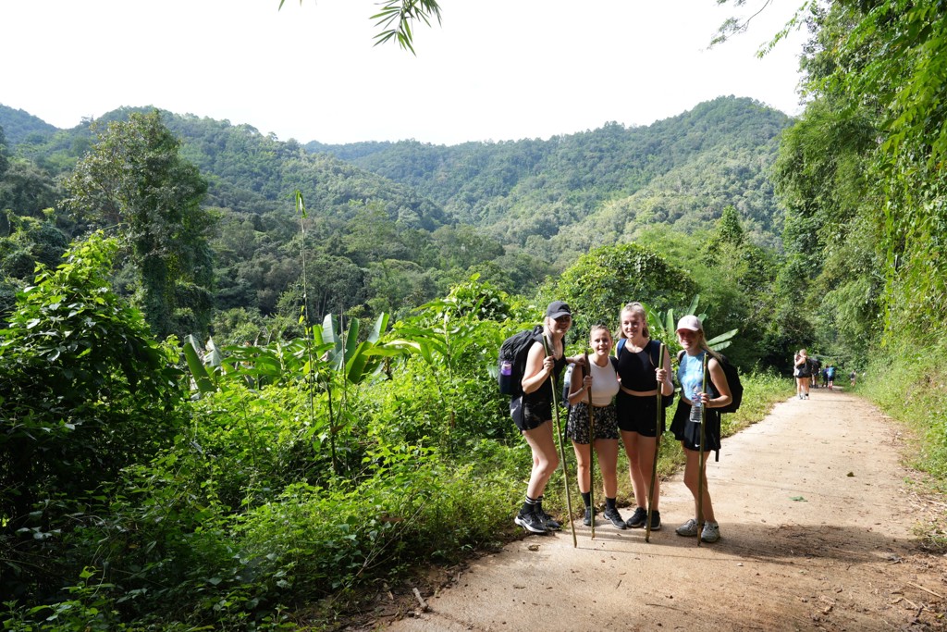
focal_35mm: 24
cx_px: 474
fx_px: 631
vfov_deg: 53.1
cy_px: 316
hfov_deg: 73.7
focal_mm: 24
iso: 160
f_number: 9
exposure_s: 1/60
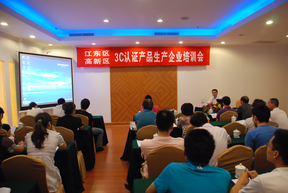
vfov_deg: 48.0
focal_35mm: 27
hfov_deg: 67.3
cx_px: 144
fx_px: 216
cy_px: 96
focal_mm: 18
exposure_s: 1/25
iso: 1600
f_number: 3.5
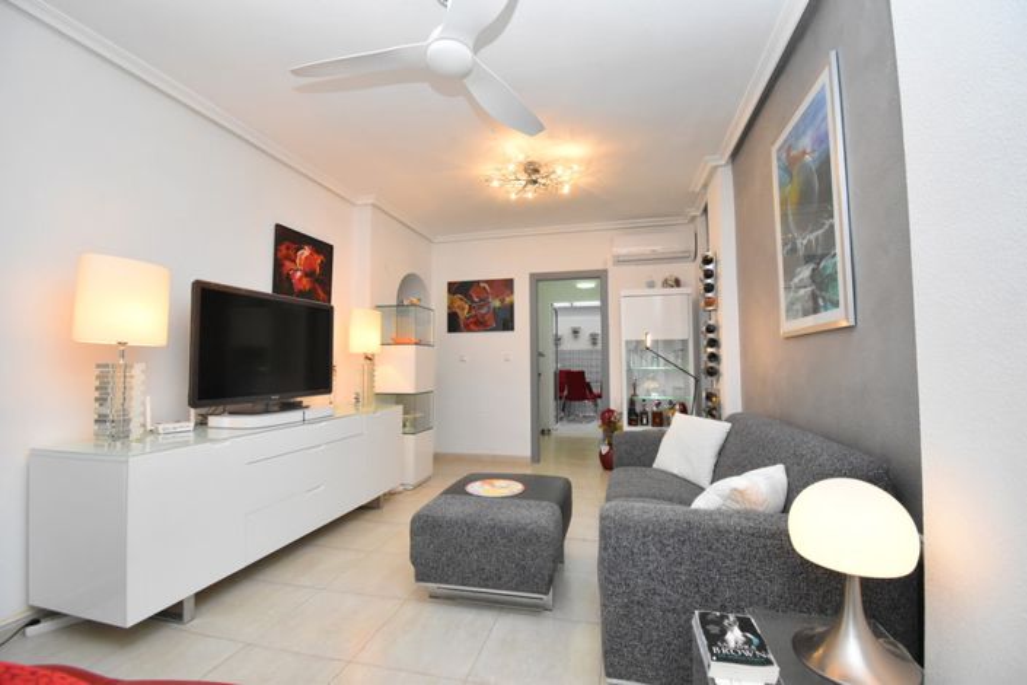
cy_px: 342
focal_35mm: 15
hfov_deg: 100.4
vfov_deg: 77.3
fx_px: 428
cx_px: 514
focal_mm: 10
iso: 2200
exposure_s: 1/125
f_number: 4.5
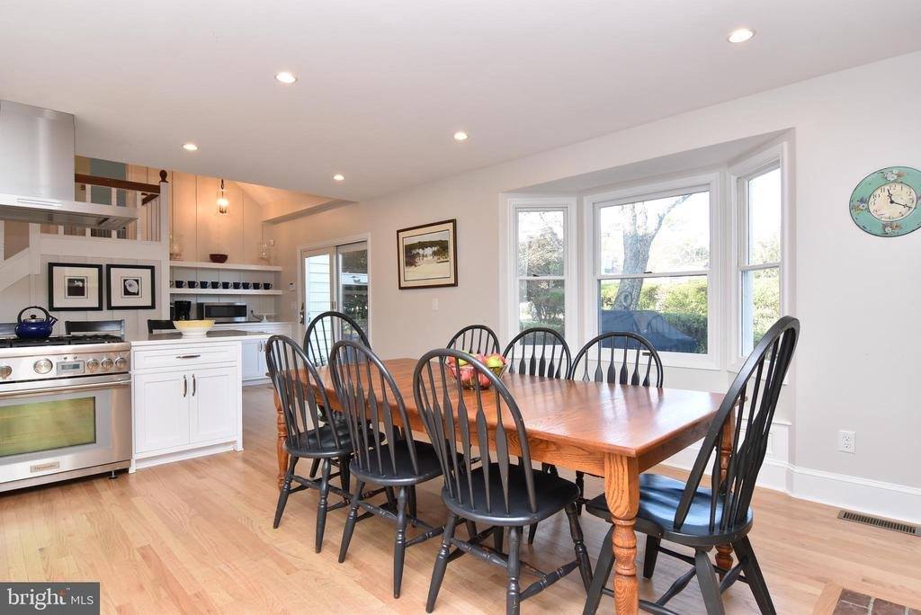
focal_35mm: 18
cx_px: 460
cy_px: 308
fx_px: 461
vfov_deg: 67.5
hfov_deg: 90.0
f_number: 8
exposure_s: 1/80
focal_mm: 12
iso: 800
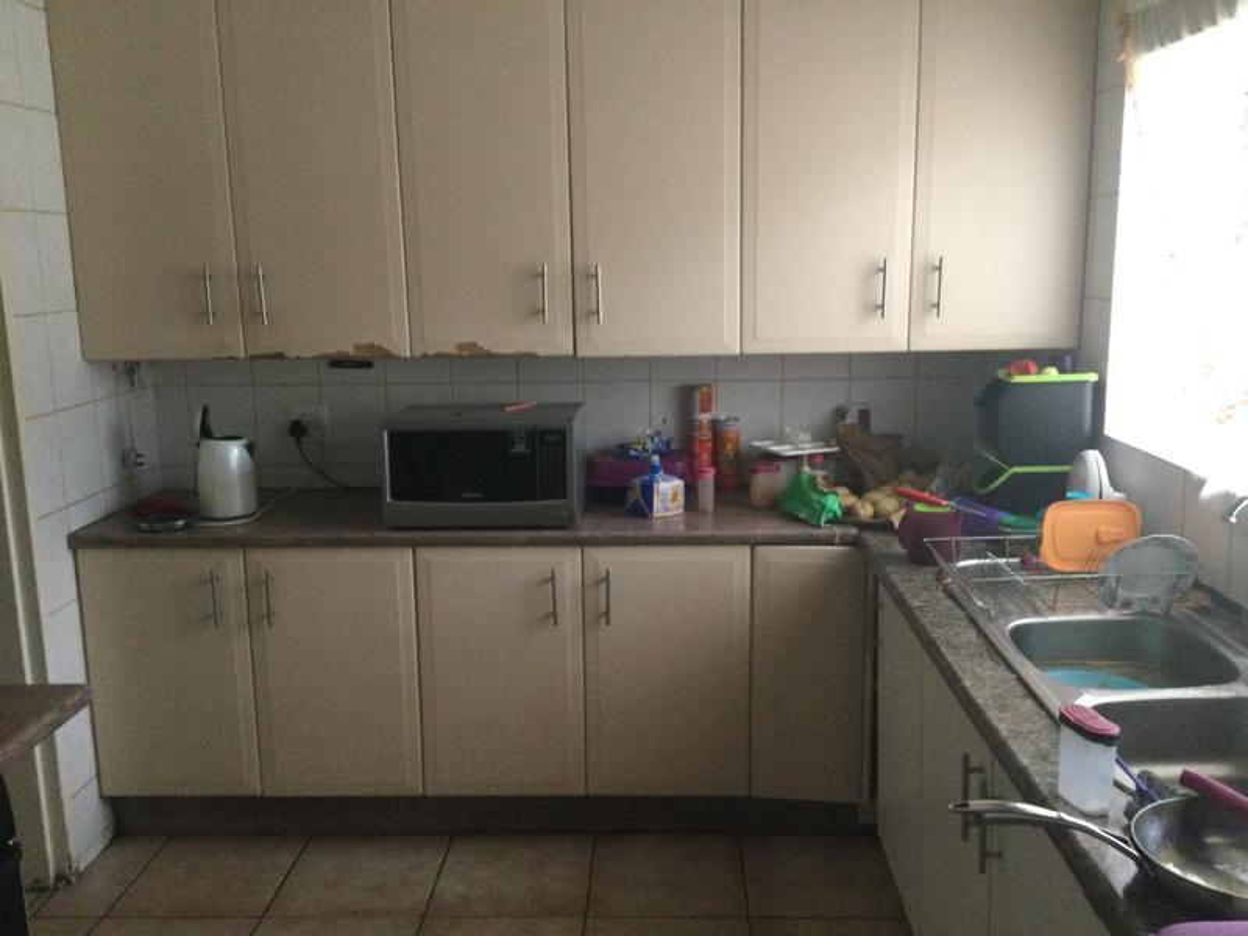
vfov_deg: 45.4
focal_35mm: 31
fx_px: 1118
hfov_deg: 58.4
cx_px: 624
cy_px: 468
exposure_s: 1/33
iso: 200
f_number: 2.4
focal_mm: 3.3
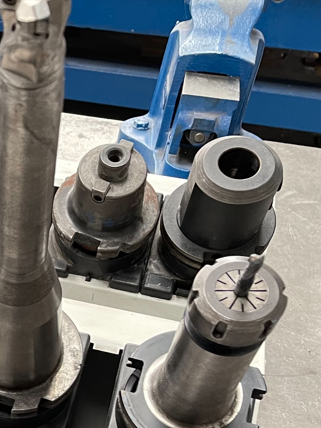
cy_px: 359
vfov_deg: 25.7
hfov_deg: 17.4
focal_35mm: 74
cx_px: -191
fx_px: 915
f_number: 1.6
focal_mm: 5.1
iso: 250
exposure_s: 1/60
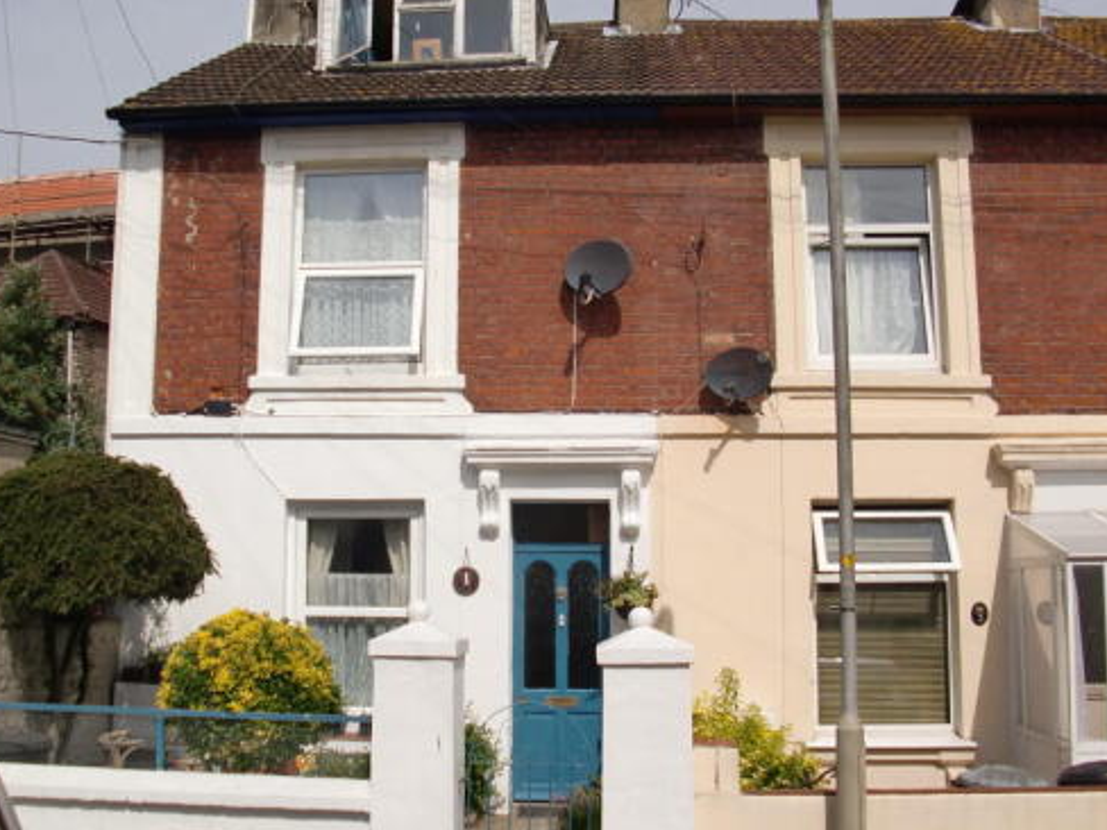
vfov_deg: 33.6
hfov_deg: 43.8
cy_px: 403
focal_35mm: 43
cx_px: 484
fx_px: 1375
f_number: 7.9
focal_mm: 6.3
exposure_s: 1/320
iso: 64
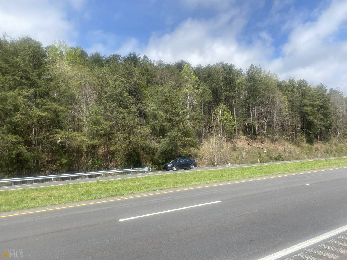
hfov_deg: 67.3
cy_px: 130
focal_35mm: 26
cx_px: 174
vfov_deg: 53.1
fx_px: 261
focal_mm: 4.25
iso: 32
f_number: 1.8
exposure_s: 1/2268
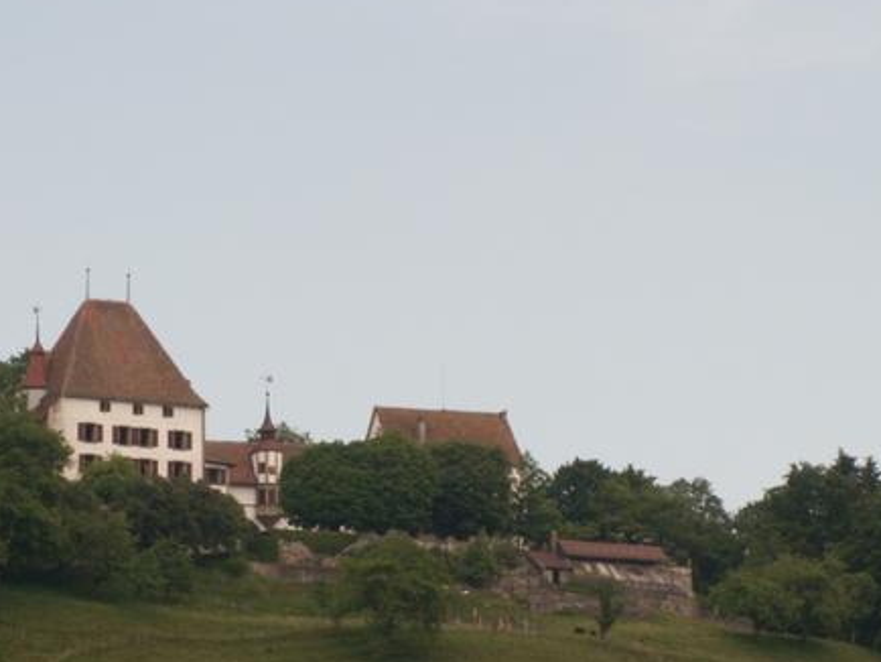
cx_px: 254
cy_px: 428
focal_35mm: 168
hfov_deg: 11.7
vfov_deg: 8.8
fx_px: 4278
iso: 50
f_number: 8
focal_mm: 18.69
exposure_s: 1/100
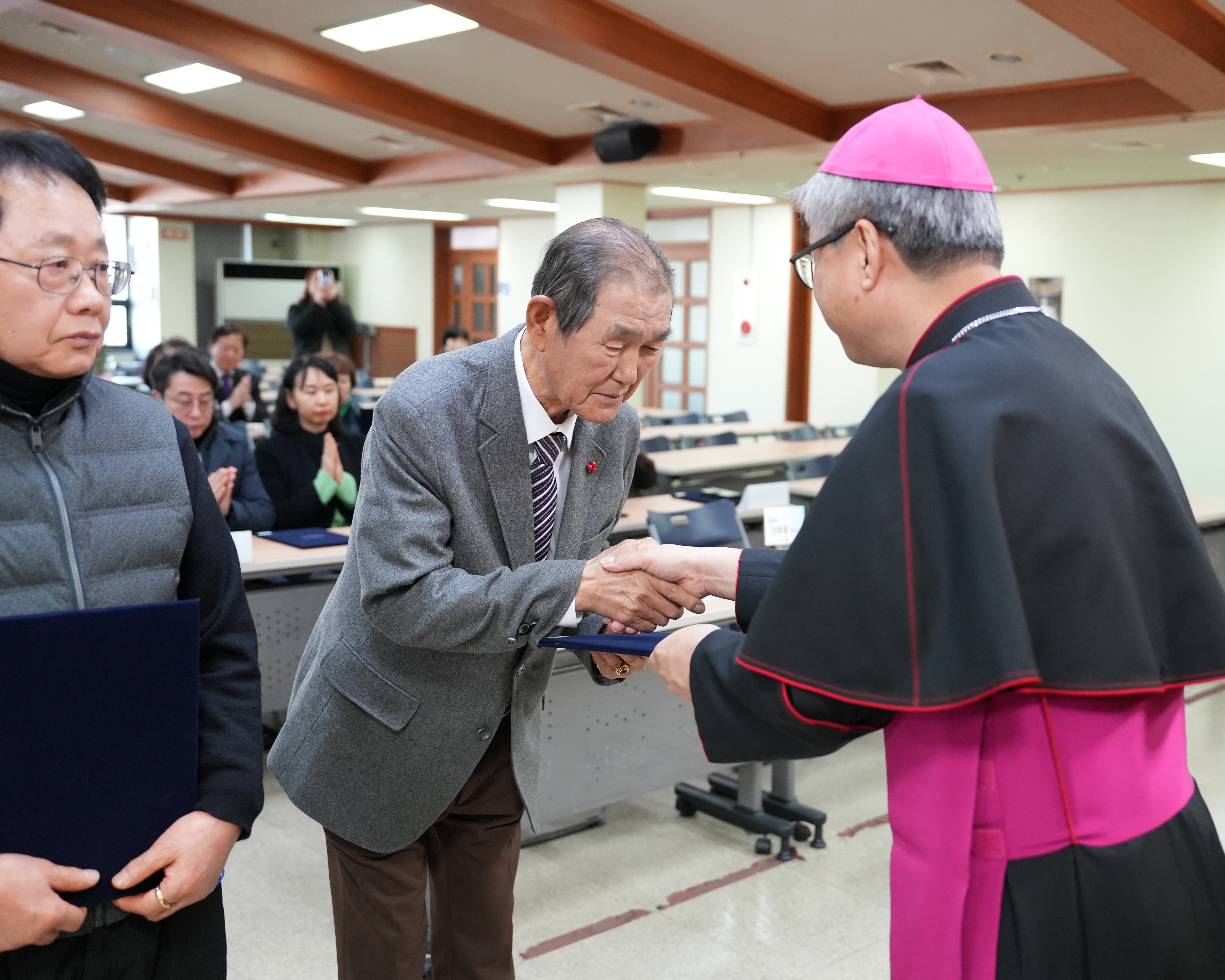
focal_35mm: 38
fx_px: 1378
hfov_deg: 47.8
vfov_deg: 39.2
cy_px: 487
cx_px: 685
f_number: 2.8
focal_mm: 33
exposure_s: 1/250
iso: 3200
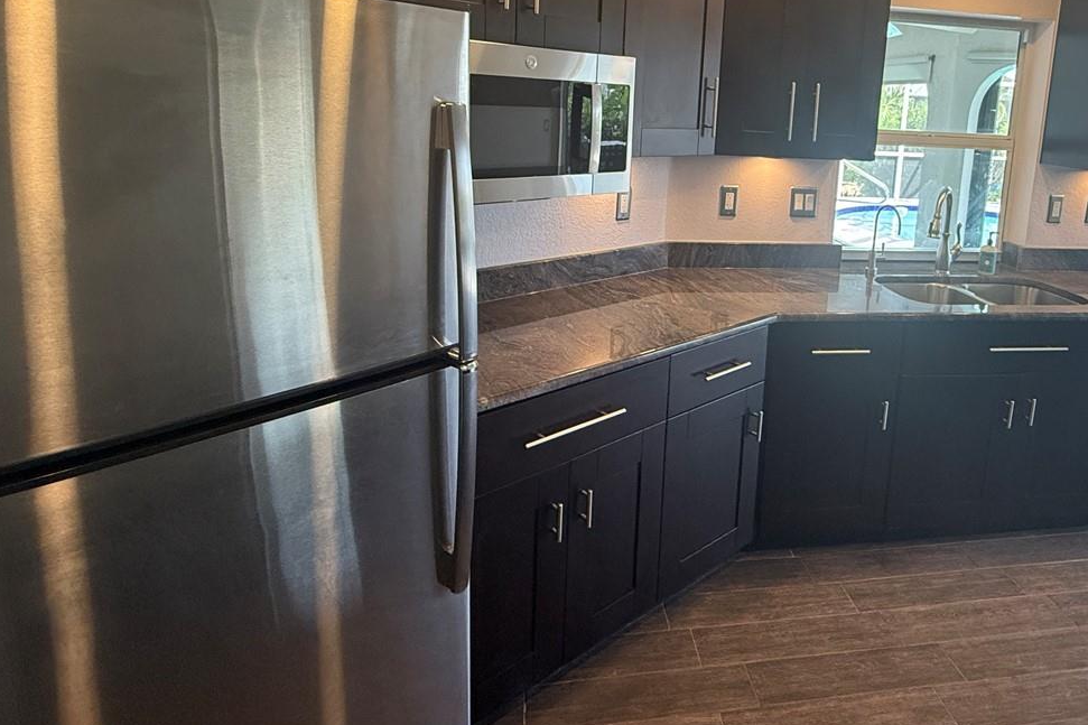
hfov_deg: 72.6
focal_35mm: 24
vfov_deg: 51.5
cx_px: 676
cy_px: 211
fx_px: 725
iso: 320
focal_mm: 2.22
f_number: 2.2
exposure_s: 1/120
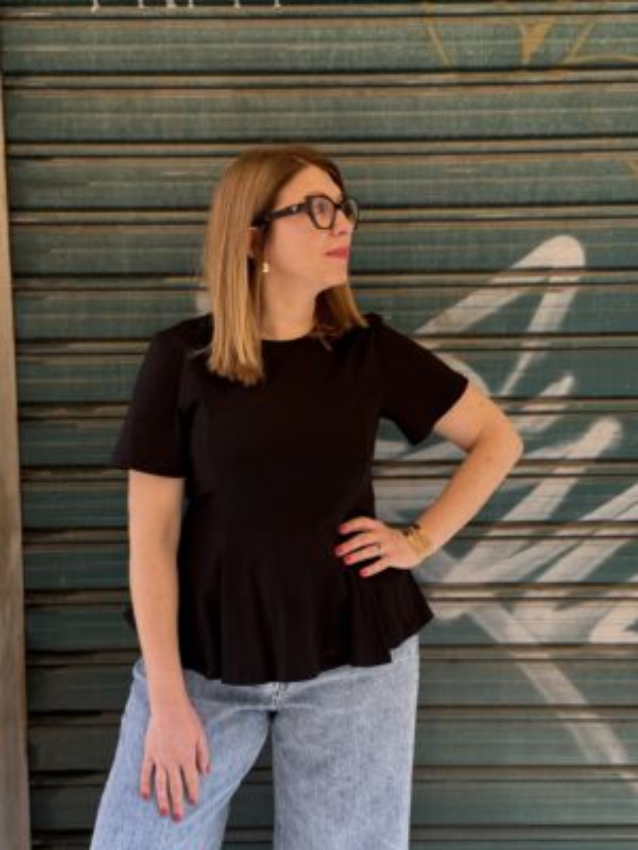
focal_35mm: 48
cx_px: 319
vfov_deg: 39.7
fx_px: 1180
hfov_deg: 30.3
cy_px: 425
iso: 64
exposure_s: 1/460
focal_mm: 6.76
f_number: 1.78
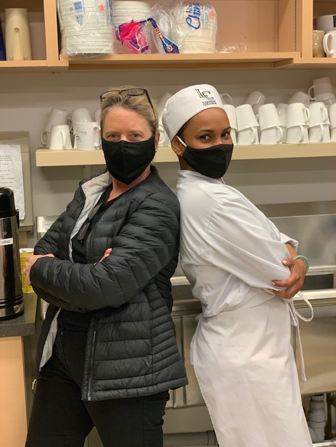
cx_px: 168
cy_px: 224
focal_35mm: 52
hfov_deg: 28.0
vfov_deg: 36.8
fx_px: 673
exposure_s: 1/60
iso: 160
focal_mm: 6
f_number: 2.4
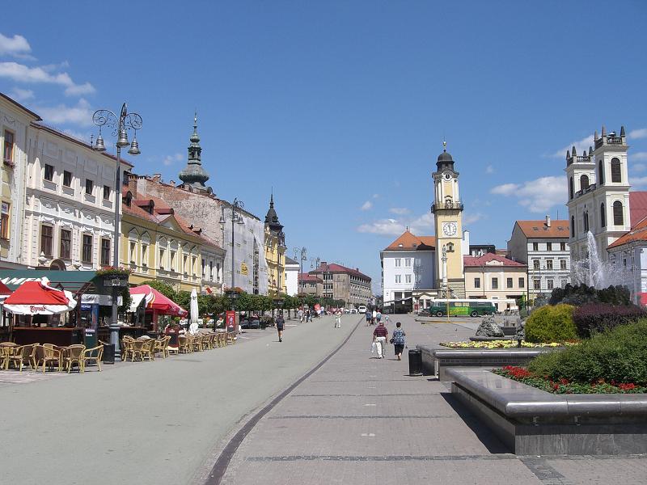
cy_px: 242
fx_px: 710
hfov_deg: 49.0
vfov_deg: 37.7
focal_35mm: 38
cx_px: 324
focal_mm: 6.3
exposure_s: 1/800
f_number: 4.4
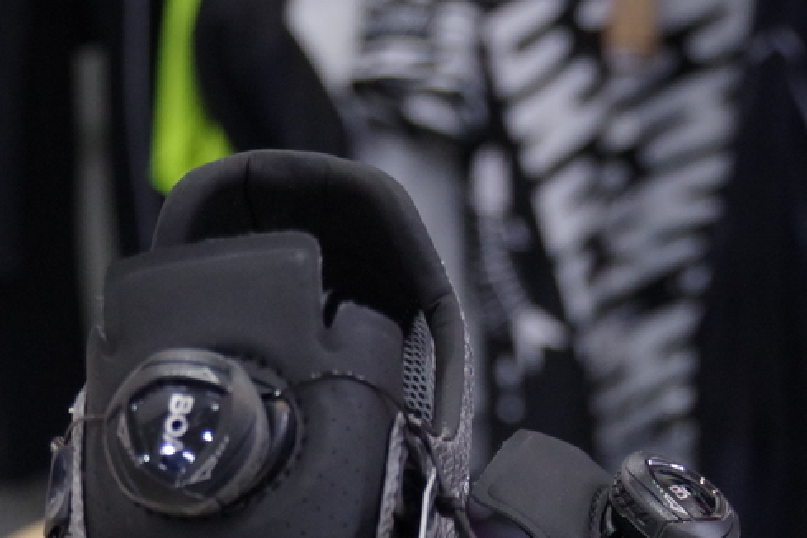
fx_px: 3161
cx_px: 340
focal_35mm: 141
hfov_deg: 14.5
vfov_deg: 9.5
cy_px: 815
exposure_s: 1/100
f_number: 4.5
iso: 1600
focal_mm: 31
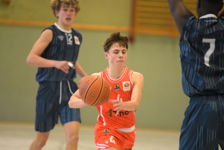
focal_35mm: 300
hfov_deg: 6.9
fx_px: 1867
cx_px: 112
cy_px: 75
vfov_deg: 4.6
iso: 4000
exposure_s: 1/800
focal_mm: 200
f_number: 2.8
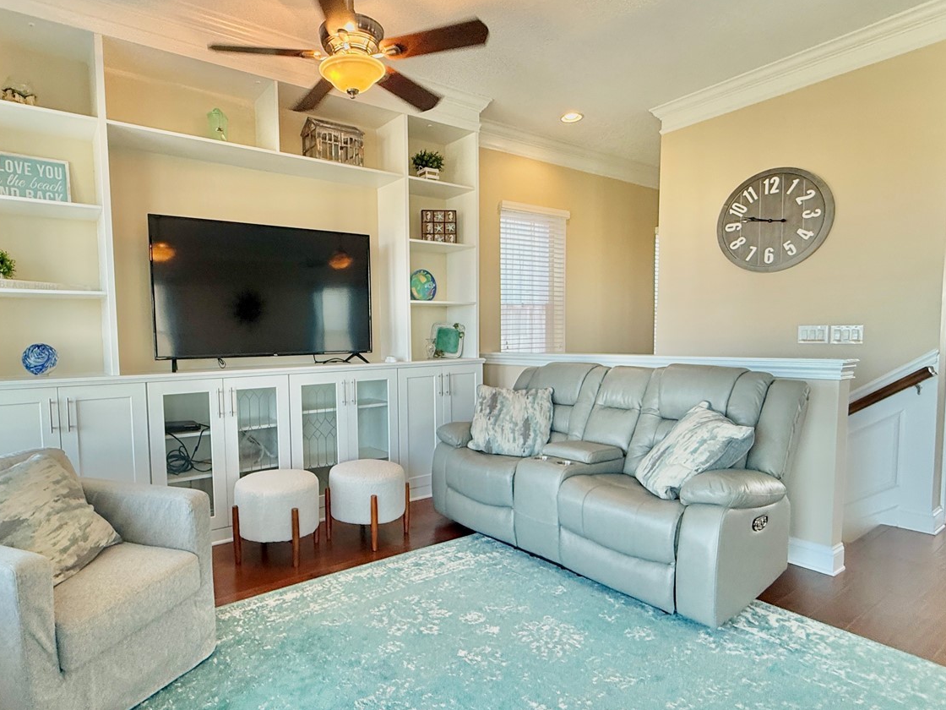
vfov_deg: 65.9
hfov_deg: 81.1
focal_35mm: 20
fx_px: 547
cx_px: 394
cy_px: 376
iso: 200
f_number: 2.2
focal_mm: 2.22
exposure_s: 1/120
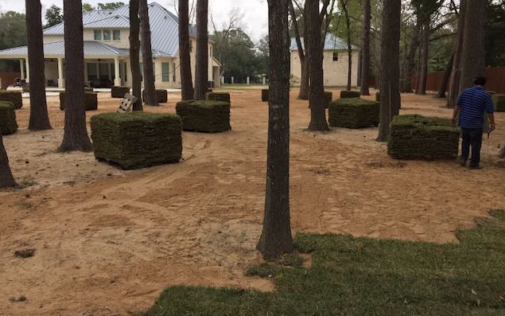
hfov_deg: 61.2
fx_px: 427
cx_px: 254
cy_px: 141
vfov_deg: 40.6
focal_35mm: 31
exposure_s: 1/311
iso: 32
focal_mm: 4.15
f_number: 2.2
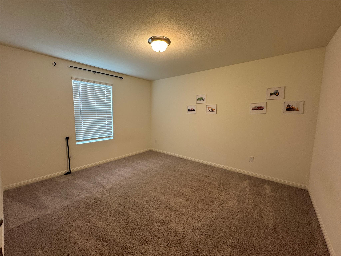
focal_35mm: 14
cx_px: 170
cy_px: 128
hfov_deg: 102.1
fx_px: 138
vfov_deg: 85.7
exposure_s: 1/60
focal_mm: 2.22
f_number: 2.2
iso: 200
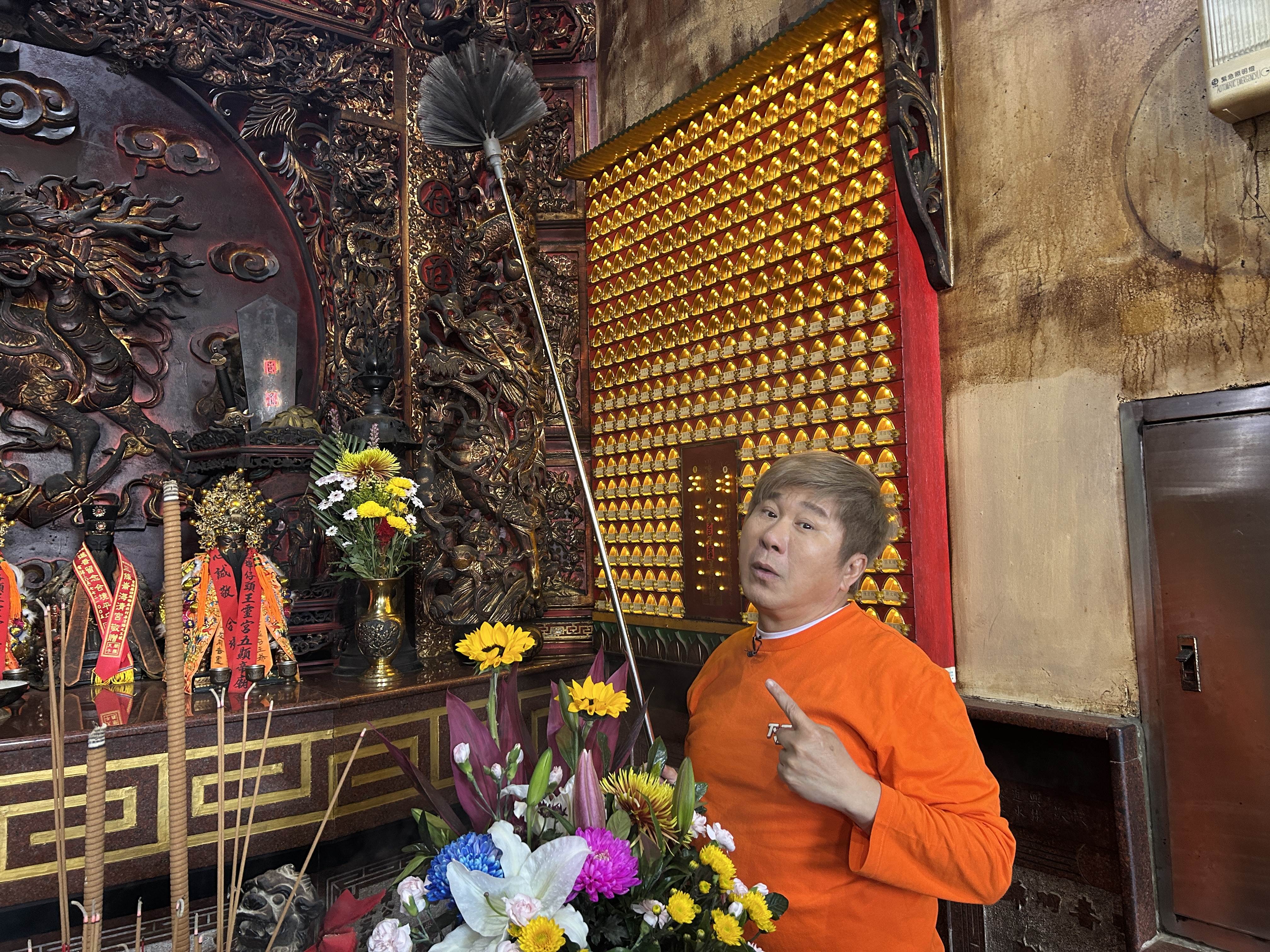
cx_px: 635
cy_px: 476
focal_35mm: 26
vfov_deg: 53.1
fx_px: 954
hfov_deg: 67.3
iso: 200
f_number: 1.5
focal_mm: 5.7
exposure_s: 1/60
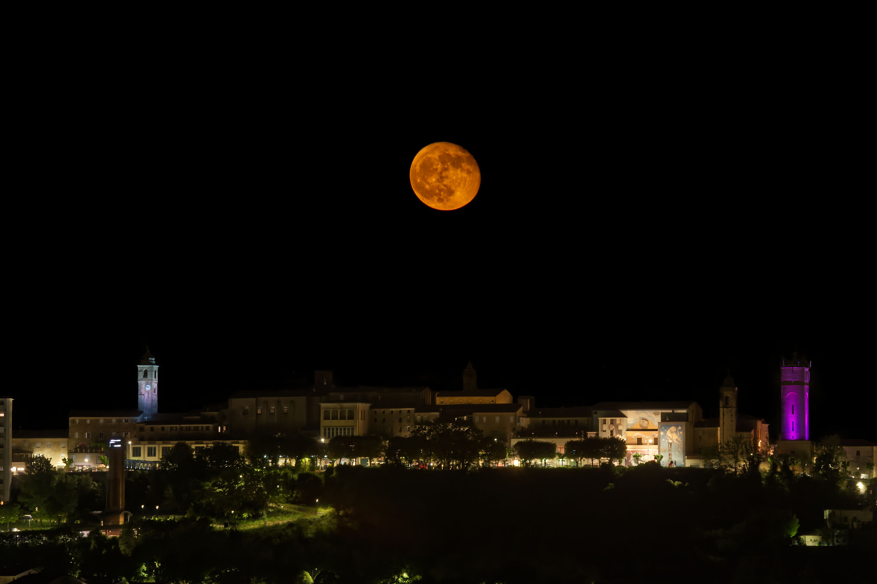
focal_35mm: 300
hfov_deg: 6.9
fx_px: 7306
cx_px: 438
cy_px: 292
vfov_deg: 4.6
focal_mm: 300
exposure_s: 10
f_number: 16
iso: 200
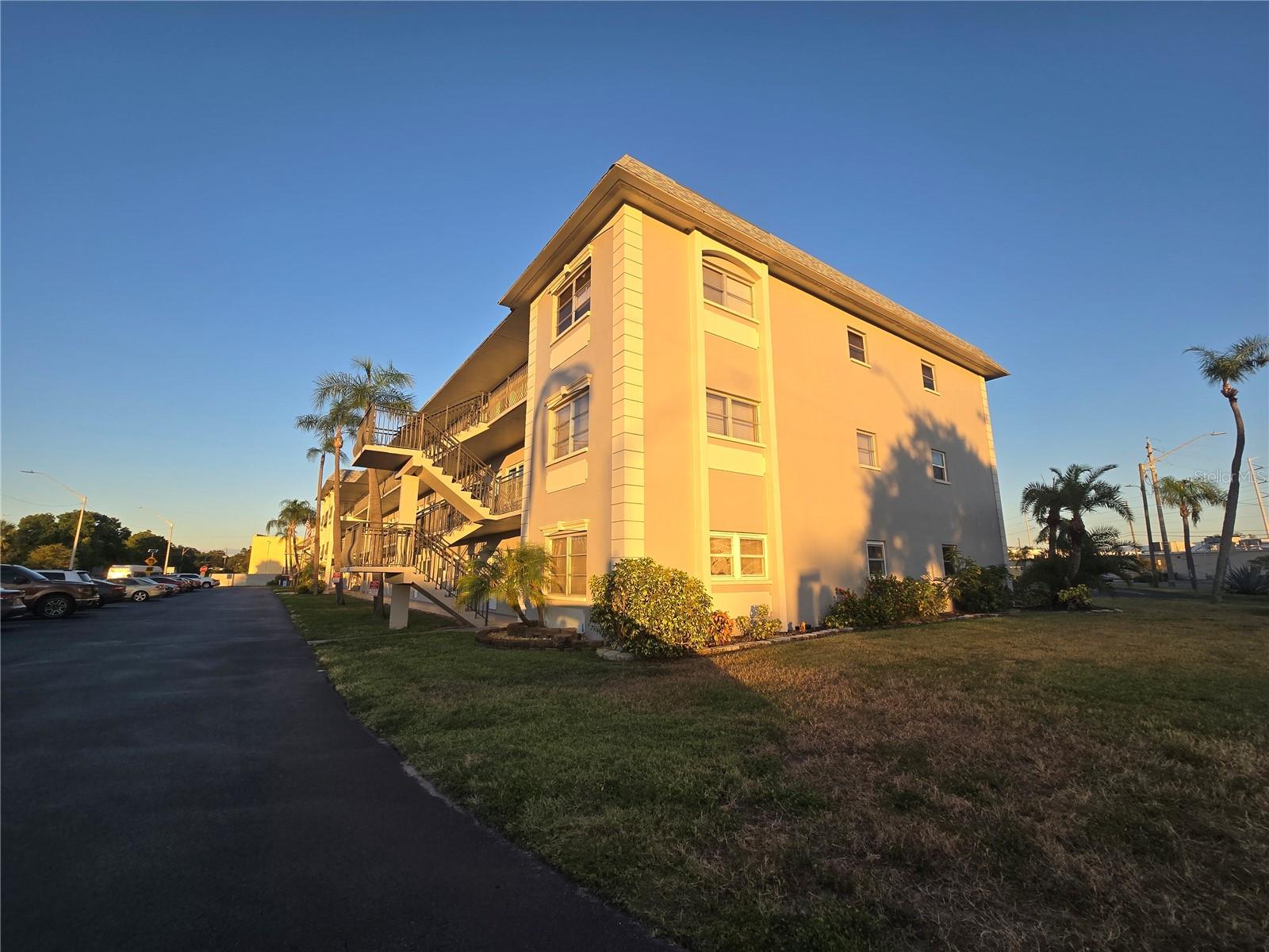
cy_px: 476
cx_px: 634
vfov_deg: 89.9
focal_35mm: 13
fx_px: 477
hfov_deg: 106.2
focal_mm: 2.2
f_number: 2.2
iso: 50
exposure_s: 1/634
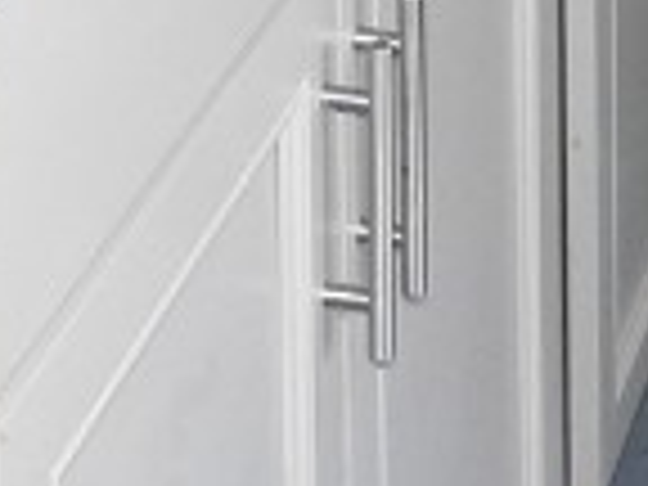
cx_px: 693
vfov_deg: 7.7
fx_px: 3201
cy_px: -914
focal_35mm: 171
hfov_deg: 11.4
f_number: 3.3
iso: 200
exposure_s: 1/30
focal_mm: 4.3
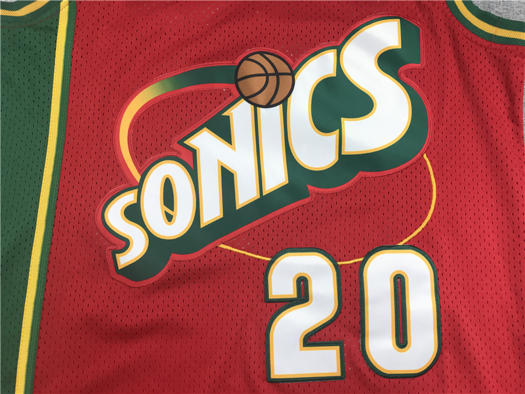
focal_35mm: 28
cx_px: 262
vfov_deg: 49.7
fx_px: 425
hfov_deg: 63.4
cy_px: 197
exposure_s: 1/100
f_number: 1.8
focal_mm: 3.99
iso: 40
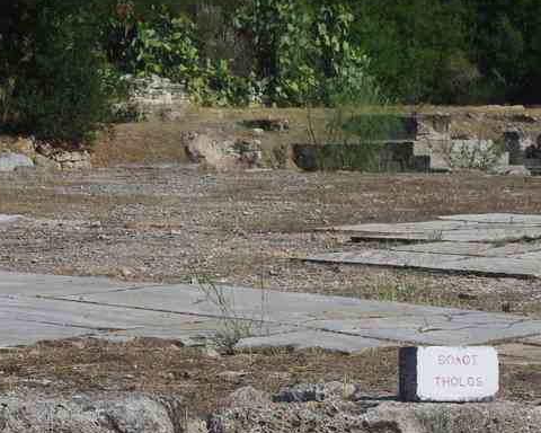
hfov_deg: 15.4
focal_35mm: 125
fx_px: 2001
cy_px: 272
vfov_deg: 12.3
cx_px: 329
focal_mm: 42.5
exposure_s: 1/160
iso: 200
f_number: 11
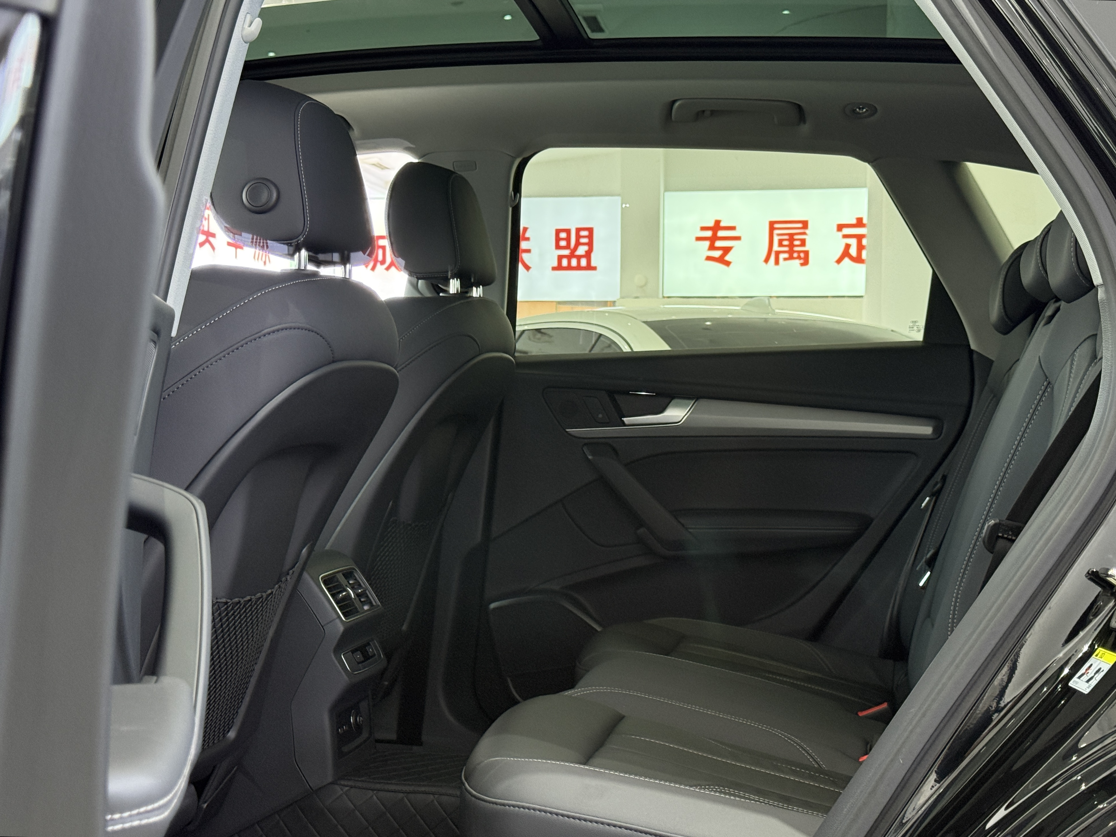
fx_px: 1547
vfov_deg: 30.3
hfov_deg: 39.7
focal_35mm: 48
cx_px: 558
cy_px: 418
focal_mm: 6.76
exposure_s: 1/33
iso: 250
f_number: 1.78
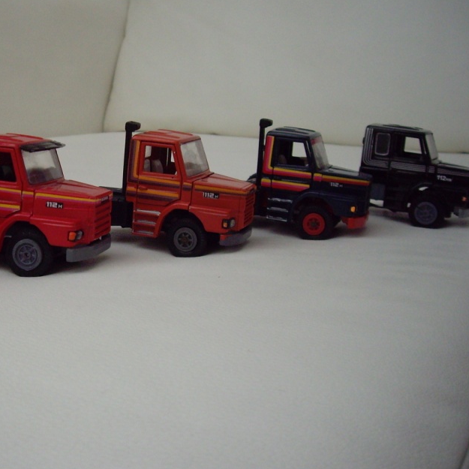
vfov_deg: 31.1
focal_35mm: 55
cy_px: 212
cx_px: 117
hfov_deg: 30.6
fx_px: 843
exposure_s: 1/60
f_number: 2.7
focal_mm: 6.2
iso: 200
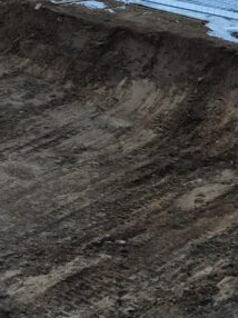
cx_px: -168
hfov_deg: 13.1
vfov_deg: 18.5
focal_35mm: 104
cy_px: 4
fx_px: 955
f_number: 2.2
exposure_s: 1/33
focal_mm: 4.15
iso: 40
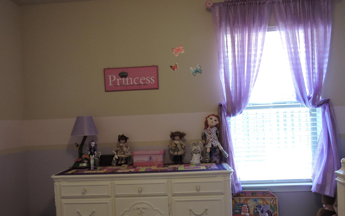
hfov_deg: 70.4
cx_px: 173
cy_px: 124
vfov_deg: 47.5
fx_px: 244
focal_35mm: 26
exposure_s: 1/20
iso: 400
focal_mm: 4.3
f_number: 3.3
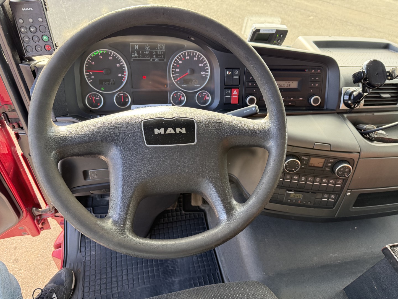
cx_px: 199
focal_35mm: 24
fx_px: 276
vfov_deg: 56.8
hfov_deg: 71.6
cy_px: 150
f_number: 1.78
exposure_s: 1/132
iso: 200
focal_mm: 6.76
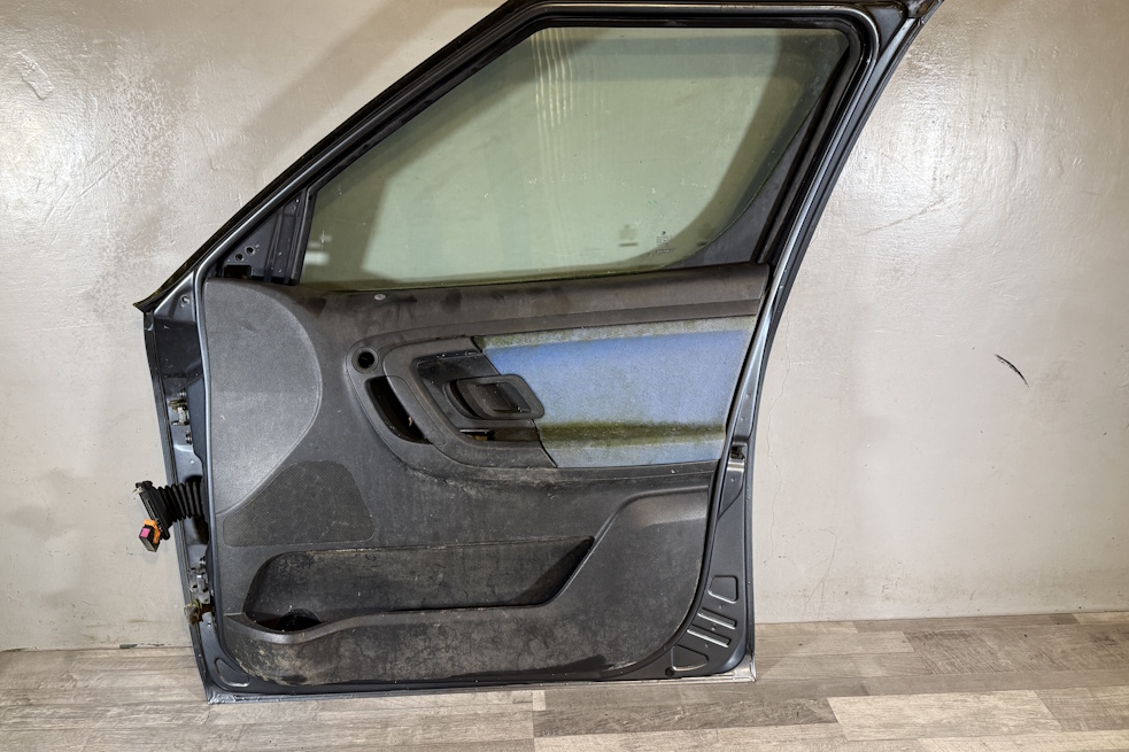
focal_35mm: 26
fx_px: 815
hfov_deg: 69.4
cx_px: 544
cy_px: 377
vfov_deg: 49.5
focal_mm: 6.76
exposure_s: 1/50
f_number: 1.78
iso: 200
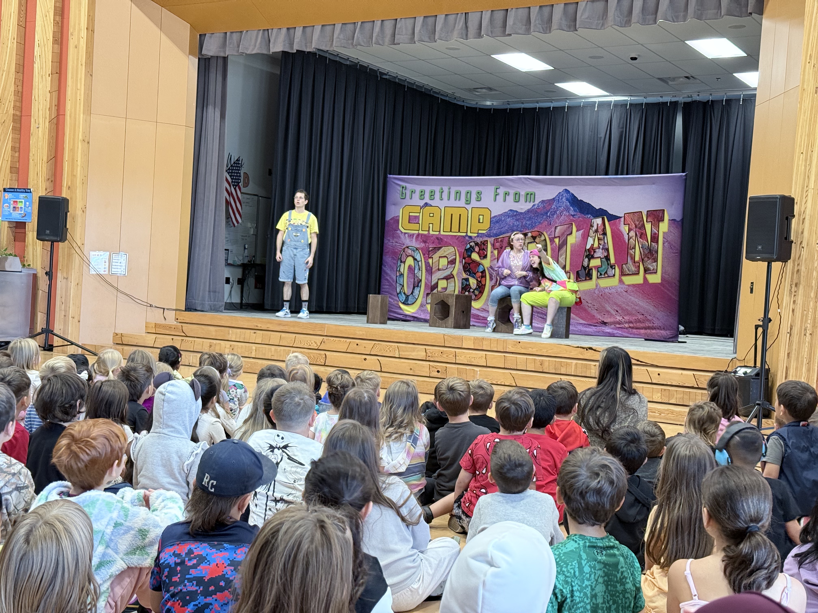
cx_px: 409
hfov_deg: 39.7
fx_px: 1134
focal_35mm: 48
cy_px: 306
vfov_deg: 30.3
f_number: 1.78
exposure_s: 1/60
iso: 200
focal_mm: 6.76
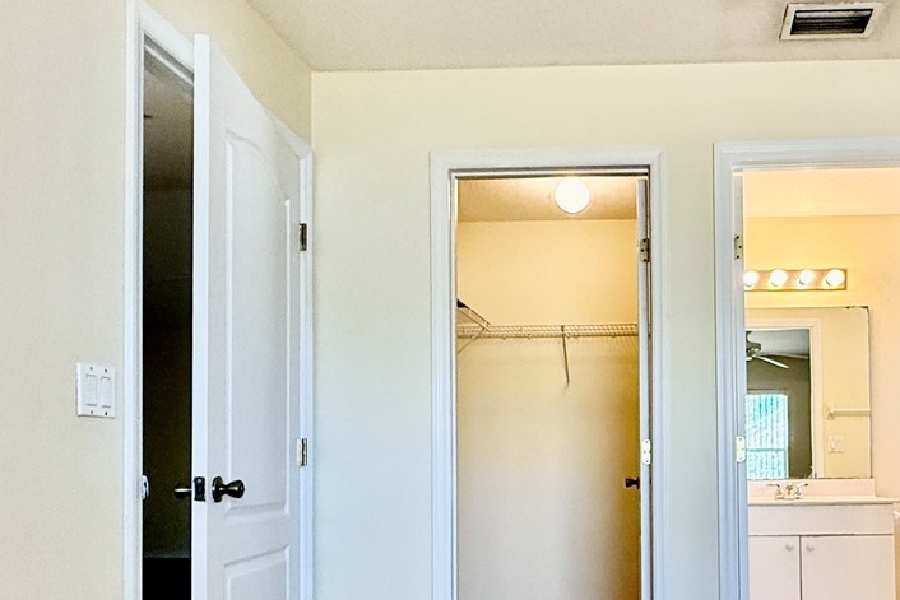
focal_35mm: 33
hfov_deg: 54.8
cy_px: 456
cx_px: 663
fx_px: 825
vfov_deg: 38.9
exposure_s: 1/120
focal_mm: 2.22
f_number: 2.2
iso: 250
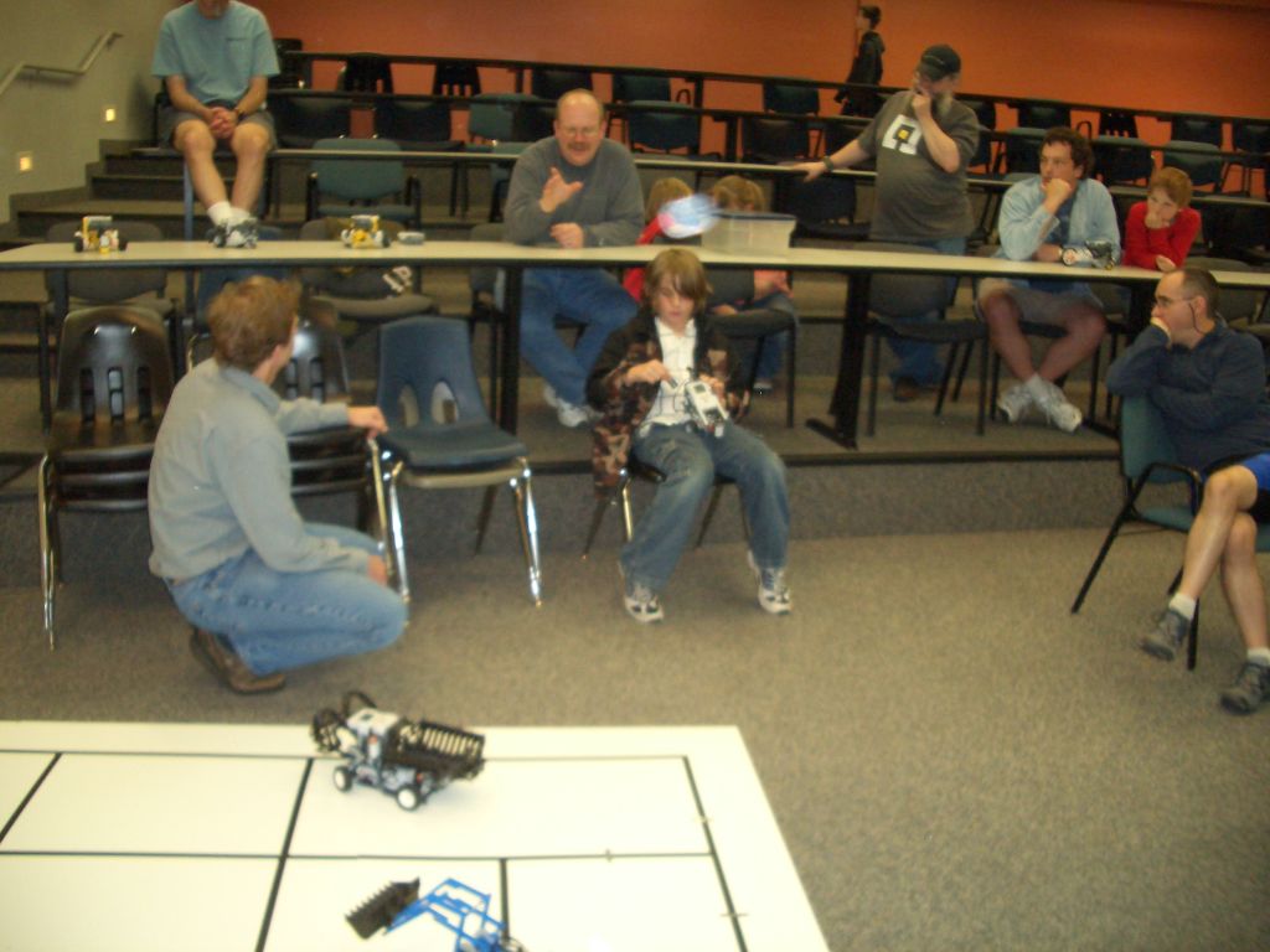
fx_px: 1284
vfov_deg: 40.7
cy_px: 476
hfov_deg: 52.6
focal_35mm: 35
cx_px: 635
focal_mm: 5.8
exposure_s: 1/60
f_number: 2.6
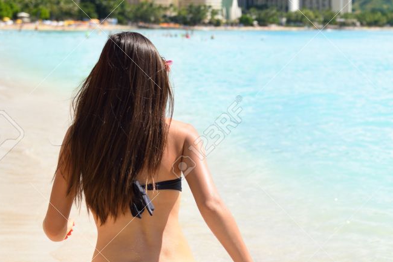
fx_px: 830
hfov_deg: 26.1
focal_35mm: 76
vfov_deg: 18.0
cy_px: 117
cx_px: 320
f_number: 3.2
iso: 160
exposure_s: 1/2500
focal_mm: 38
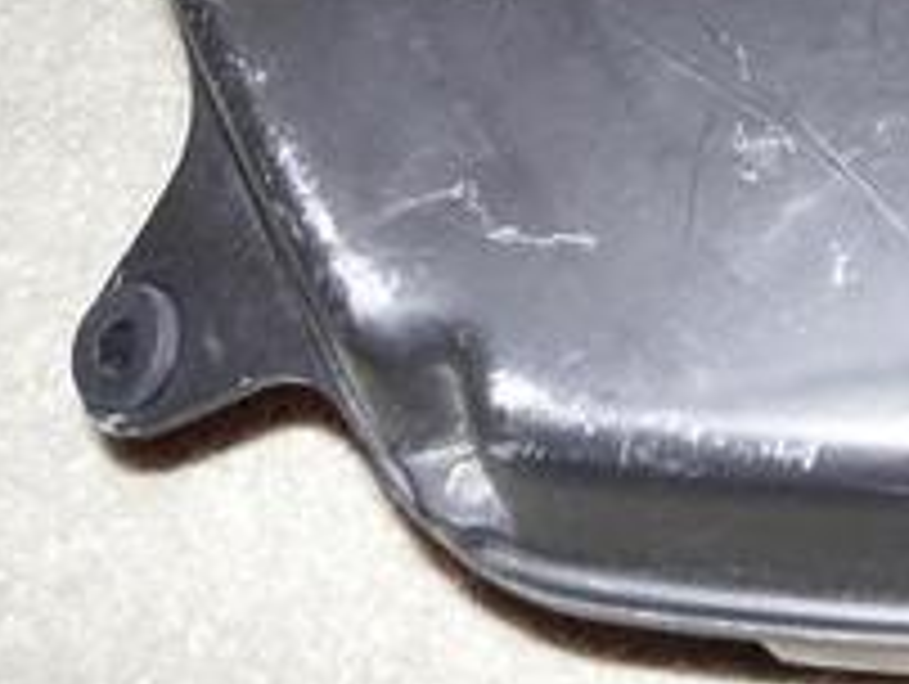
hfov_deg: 23.0
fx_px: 1998
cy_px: -279
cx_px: 1163
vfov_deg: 17.8
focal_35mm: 76
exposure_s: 1/40
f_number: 2.8
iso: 100
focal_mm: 4.3
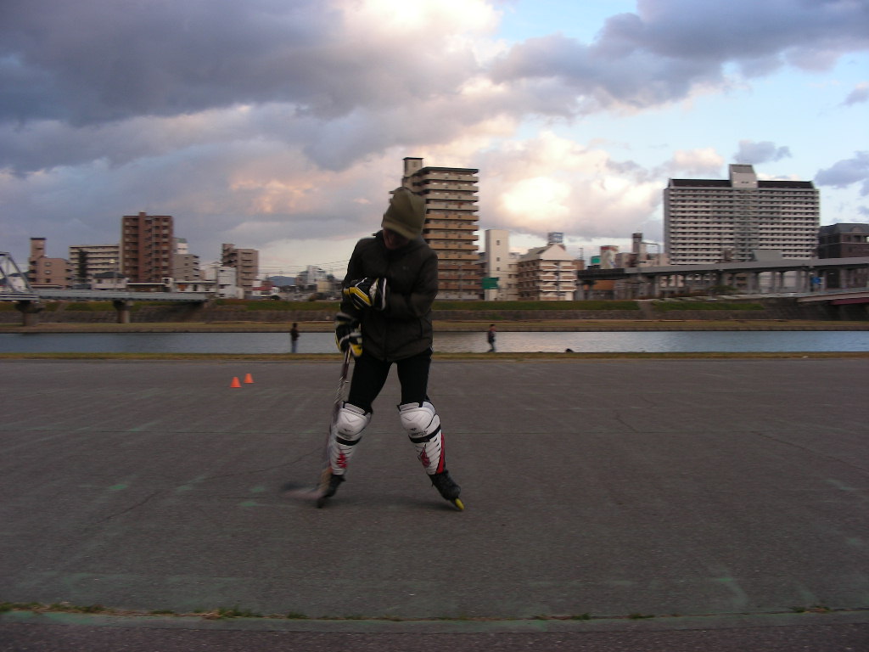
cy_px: 326
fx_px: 954
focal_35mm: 38
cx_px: 434
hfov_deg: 49.0
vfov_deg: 37.7
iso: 50
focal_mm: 6.3
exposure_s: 1/63
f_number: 3.5
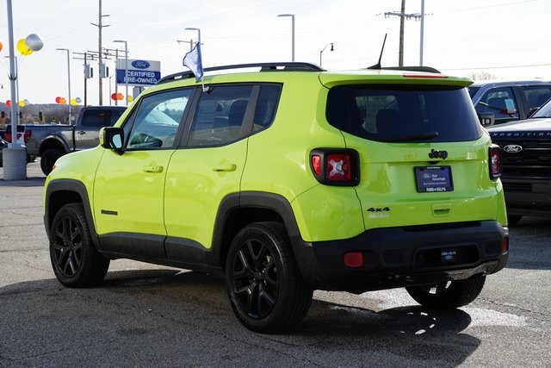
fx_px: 1010
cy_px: 184
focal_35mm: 66
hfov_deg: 30.5
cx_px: 276
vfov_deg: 20.6
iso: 100
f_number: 11
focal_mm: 66
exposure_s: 1/100
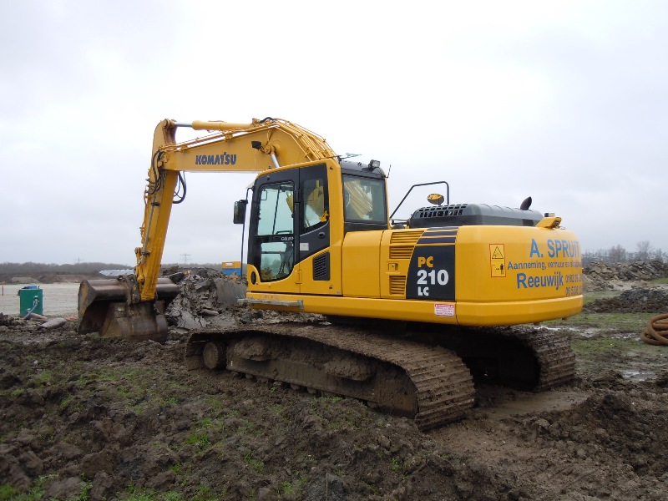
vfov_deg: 46.8
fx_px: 579
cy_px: 250
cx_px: 334
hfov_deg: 60.0
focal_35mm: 30
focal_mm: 5.4
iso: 100
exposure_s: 1/160
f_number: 3.5
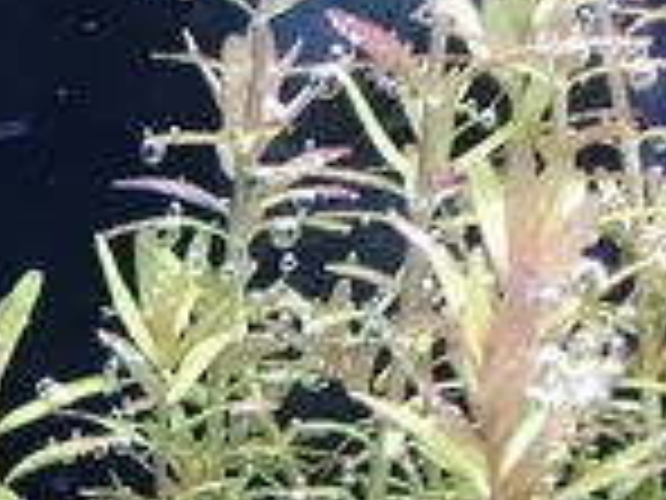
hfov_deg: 9.6
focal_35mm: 200
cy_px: 1230
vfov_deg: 7.0
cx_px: -378
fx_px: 3848
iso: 25
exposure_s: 1/30
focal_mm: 4.15
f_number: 2.2
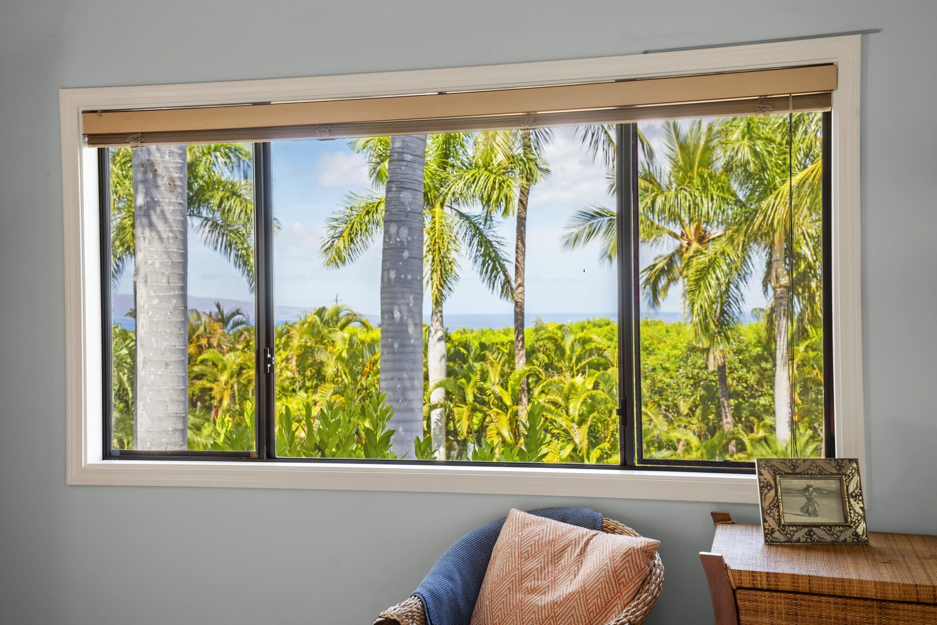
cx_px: 468
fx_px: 1145
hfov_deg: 44.5
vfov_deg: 30.5
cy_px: 312
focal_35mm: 44
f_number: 8
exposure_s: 1/8
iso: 100
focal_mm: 44
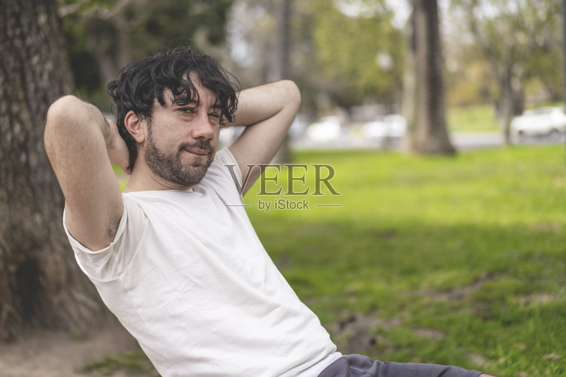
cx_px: 283
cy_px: 188
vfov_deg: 24.6
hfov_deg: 36.2
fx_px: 865
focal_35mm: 55
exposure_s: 1/2500
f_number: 1.8
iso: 160
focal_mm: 55
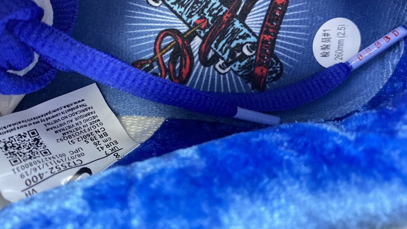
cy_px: 65
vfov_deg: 37.1
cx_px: 196
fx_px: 334
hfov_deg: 62.6
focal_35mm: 31
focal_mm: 4.25
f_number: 1.8
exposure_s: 1/33
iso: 400
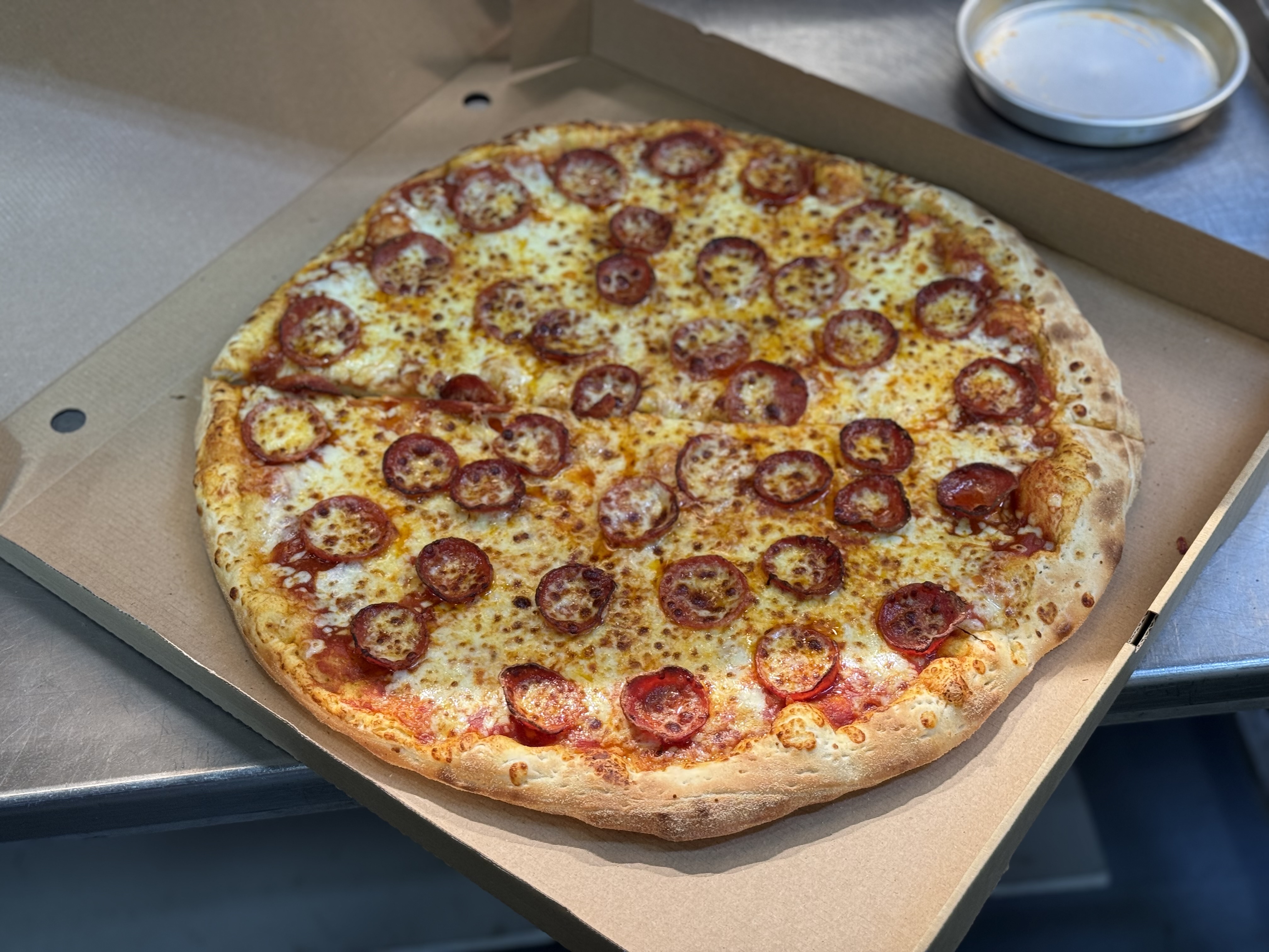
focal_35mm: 48
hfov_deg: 39.7
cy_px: 476
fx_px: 1760
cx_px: 634
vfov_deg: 30.3
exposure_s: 1/50
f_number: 1.78
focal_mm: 6.76
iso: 64
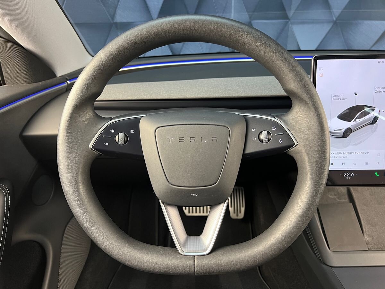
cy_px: 144
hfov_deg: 67.3
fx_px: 289
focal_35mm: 26
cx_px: 192
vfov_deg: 53.1
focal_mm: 5.7
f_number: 1.5
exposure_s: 1/48
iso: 320
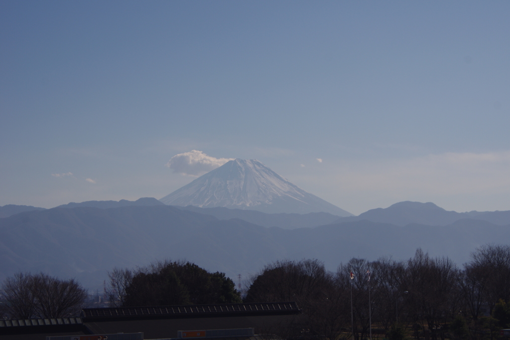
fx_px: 1444
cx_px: 255
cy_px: 170
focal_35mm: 102
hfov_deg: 20.0
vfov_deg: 13.4
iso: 100
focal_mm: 68
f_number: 8
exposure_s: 1/1600
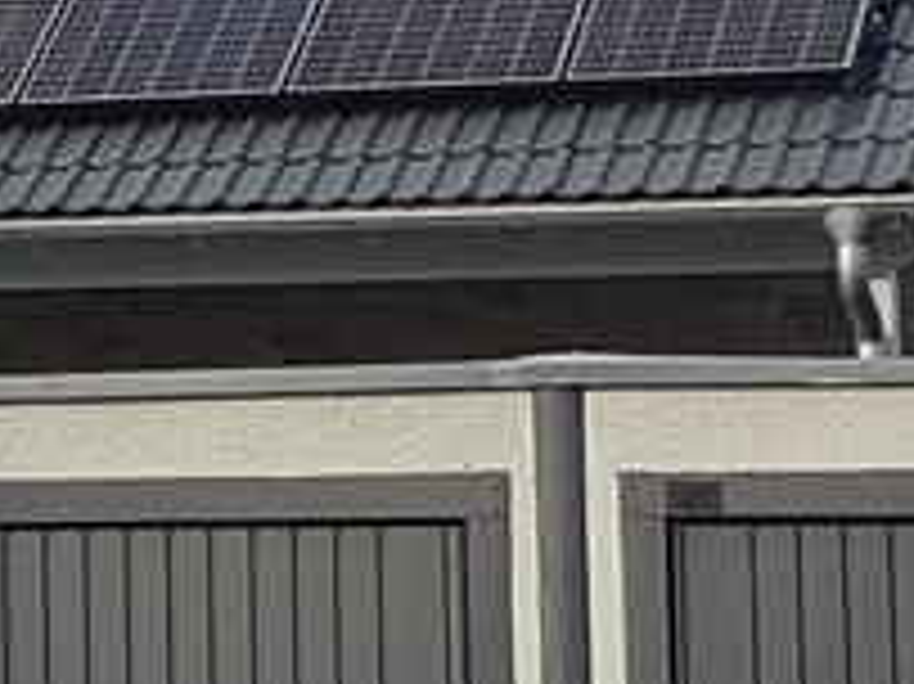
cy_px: -184
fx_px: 2164
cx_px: -185
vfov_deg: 17.0
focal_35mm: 82
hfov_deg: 22.0
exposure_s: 1/884
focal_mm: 4.2
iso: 40
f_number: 1.7
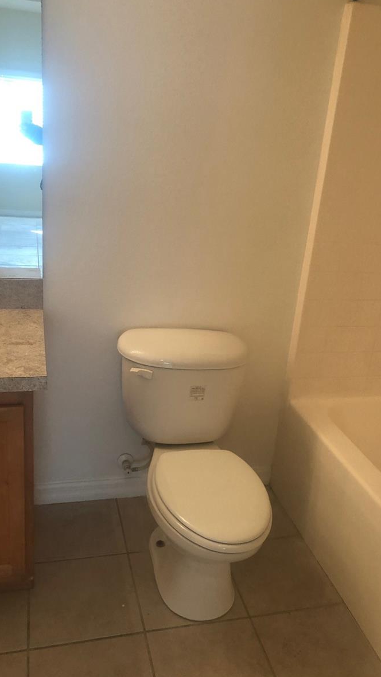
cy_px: 339
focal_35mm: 31
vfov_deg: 62.6
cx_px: 192
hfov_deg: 37.8
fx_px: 557
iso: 40
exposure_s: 1/30
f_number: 1.8
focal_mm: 4
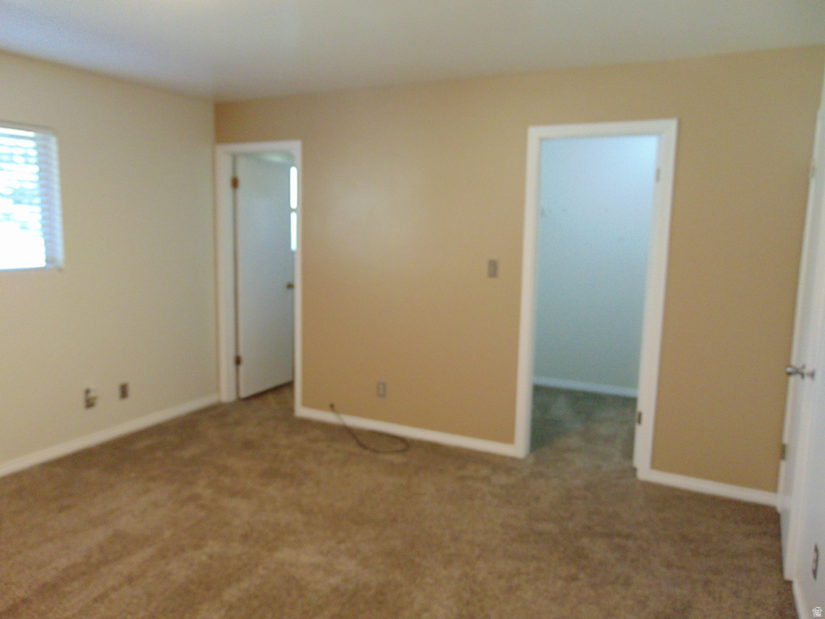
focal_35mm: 25
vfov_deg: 54.9
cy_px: 310
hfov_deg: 69.4
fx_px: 596
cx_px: 412
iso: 250
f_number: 3
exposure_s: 1/30
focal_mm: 4.5
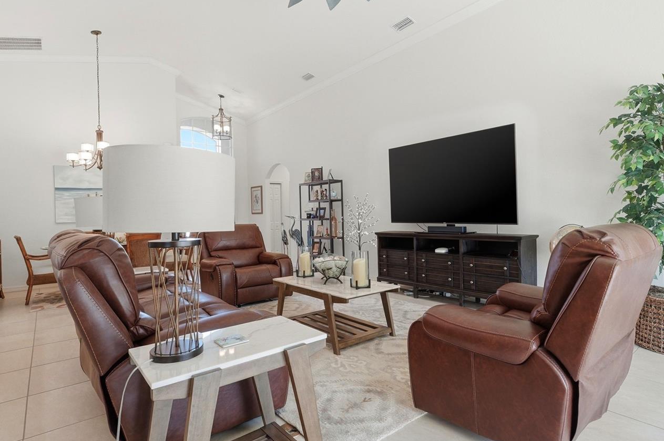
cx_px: 362
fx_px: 350
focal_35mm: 19
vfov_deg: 64.4
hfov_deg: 86.8
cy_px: 218
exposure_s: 1/100
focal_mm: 10
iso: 100
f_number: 7.1
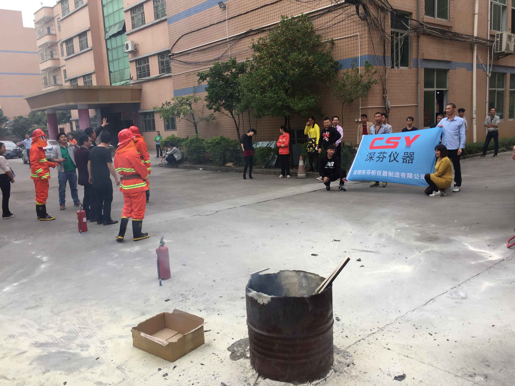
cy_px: 193
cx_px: 258
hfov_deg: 61.7
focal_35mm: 29
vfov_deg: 48.2
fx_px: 431
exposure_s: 1/425
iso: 32
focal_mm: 4.15
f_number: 2.2
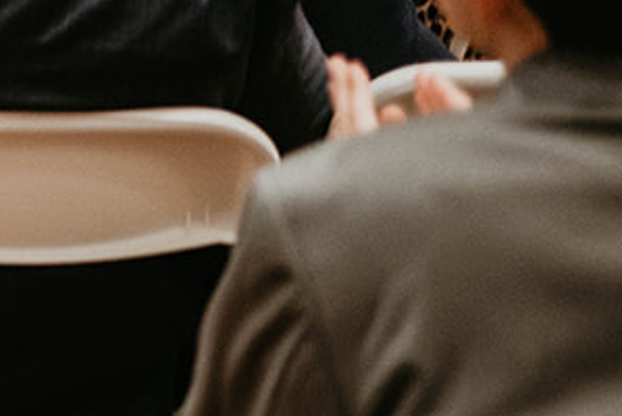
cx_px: -980
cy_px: -309
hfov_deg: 9.5
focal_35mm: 187
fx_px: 3234
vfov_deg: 7.2
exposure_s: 1/125
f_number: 1.4
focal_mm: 35
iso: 800
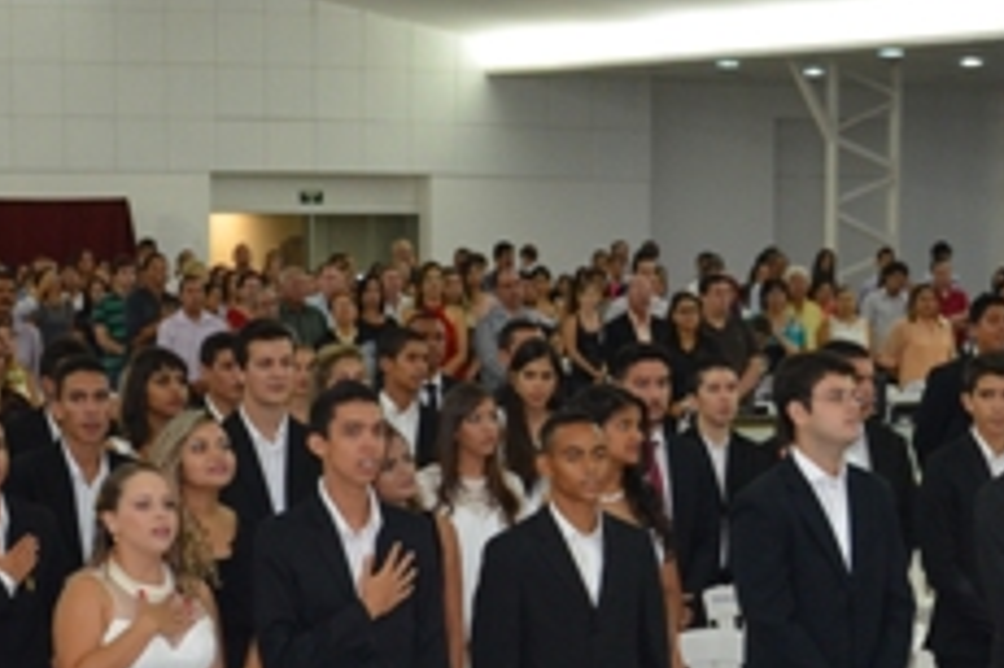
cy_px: 659
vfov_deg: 10.9
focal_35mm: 125
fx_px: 3484
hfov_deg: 16.3
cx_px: 725
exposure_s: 1/60
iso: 800
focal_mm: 30
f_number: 4.2
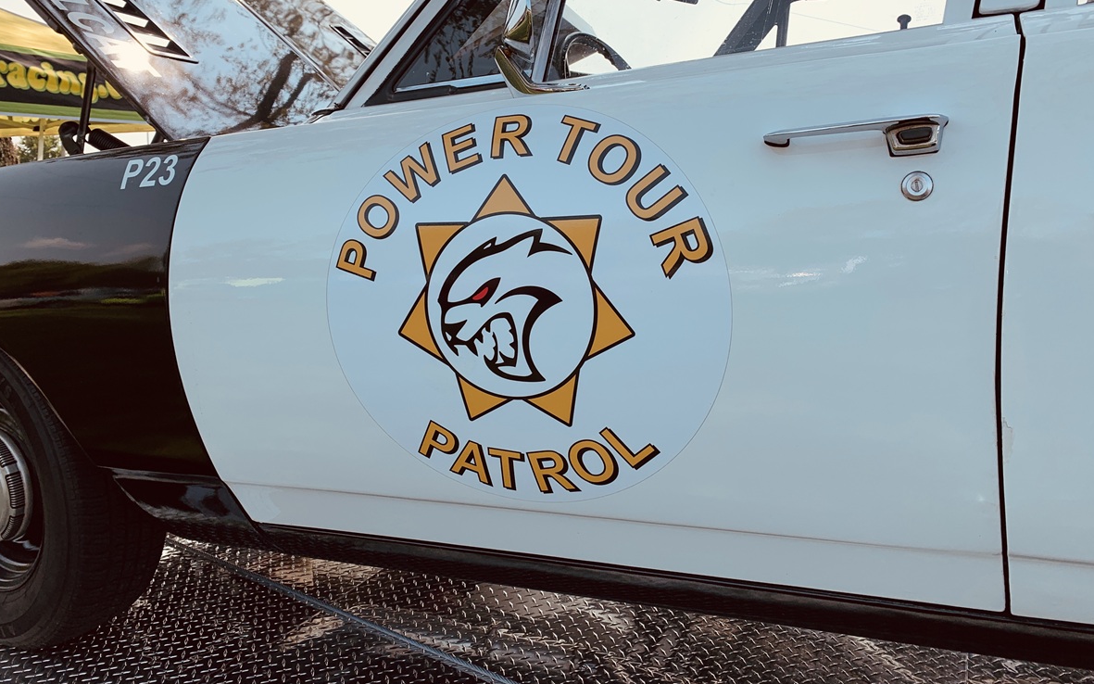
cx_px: 547
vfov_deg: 44.4
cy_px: 283
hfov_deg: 66.5
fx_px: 835
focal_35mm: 28
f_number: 1.8
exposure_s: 1/1314
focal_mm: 4.25
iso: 25
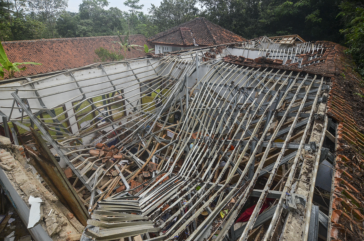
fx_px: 182
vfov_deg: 67.1
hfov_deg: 90.1
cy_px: 120
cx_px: 182
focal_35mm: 18
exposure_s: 1/2000
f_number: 7.1
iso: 640
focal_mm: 12
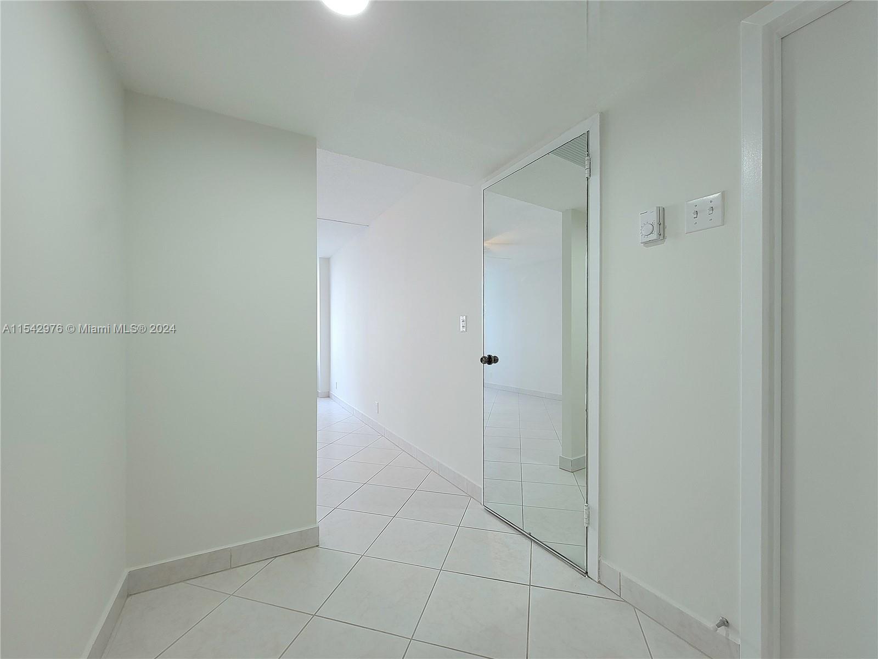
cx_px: 439
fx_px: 330
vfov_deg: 89.9
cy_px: 330
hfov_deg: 106.2
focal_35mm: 13
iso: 125
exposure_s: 1/60.2
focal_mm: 2.2
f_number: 2.2
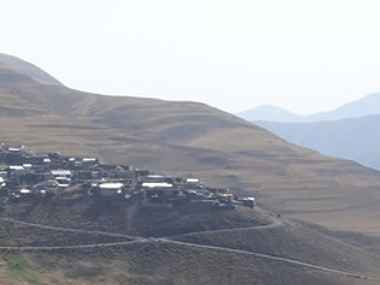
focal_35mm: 123
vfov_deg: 11.9
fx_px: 1350
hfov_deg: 14.7
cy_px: 301
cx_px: -217
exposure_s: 1/800
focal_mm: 5.61
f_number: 4
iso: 80
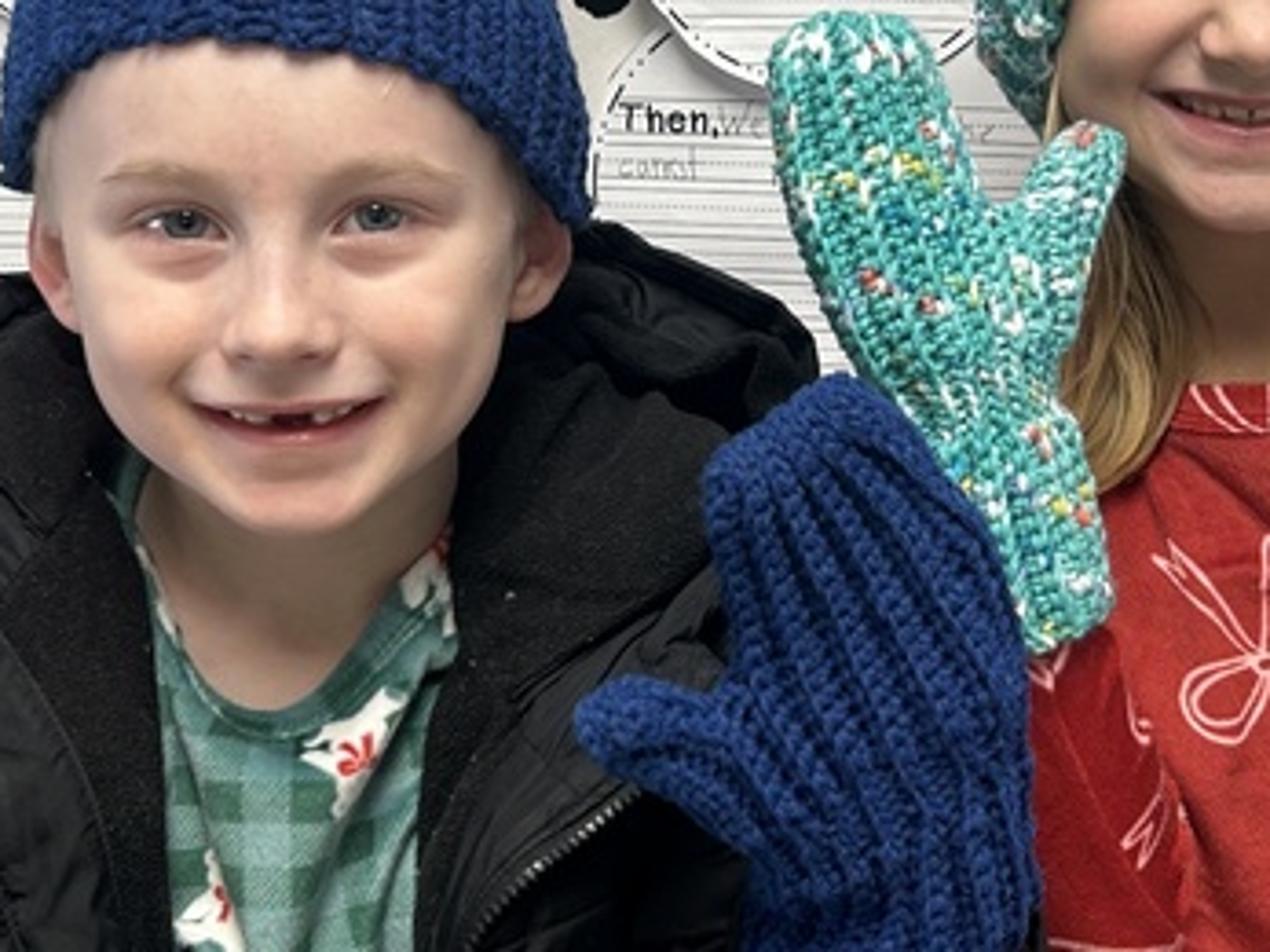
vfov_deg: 19.6
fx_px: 2751
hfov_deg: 26.0
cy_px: 392
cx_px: 706
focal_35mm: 75
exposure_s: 1/60
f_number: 1.5
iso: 64
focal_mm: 5.7
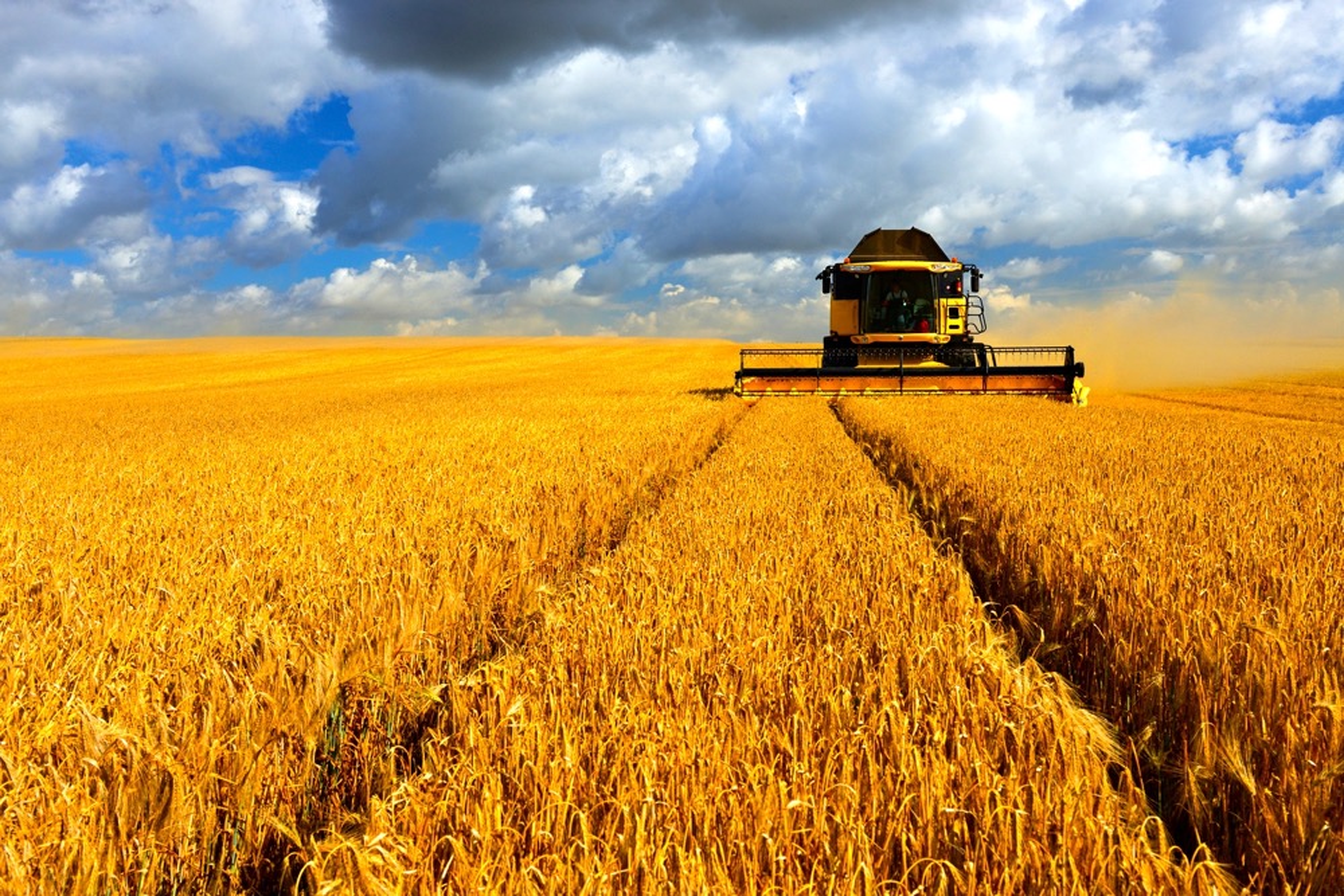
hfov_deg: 46.4
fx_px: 1568
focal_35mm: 42
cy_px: 448
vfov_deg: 31.9
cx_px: 672
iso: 400
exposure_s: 1/100
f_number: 14
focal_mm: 42
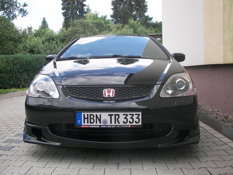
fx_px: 242
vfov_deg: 39.7
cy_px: 88
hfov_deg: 51.4
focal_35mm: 36
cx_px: 116
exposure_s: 1/160
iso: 50
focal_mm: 6
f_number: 2.8
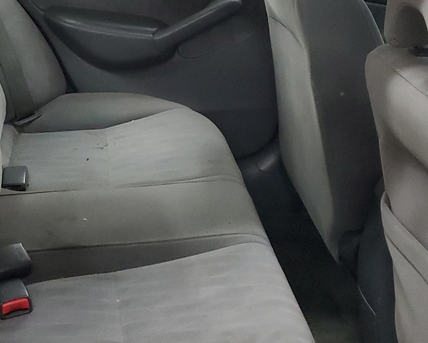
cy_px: 132
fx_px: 811
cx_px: 223
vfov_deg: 23.8
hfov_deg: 29.6
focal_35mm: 64
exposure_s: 1/40
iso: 364
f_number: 1.5
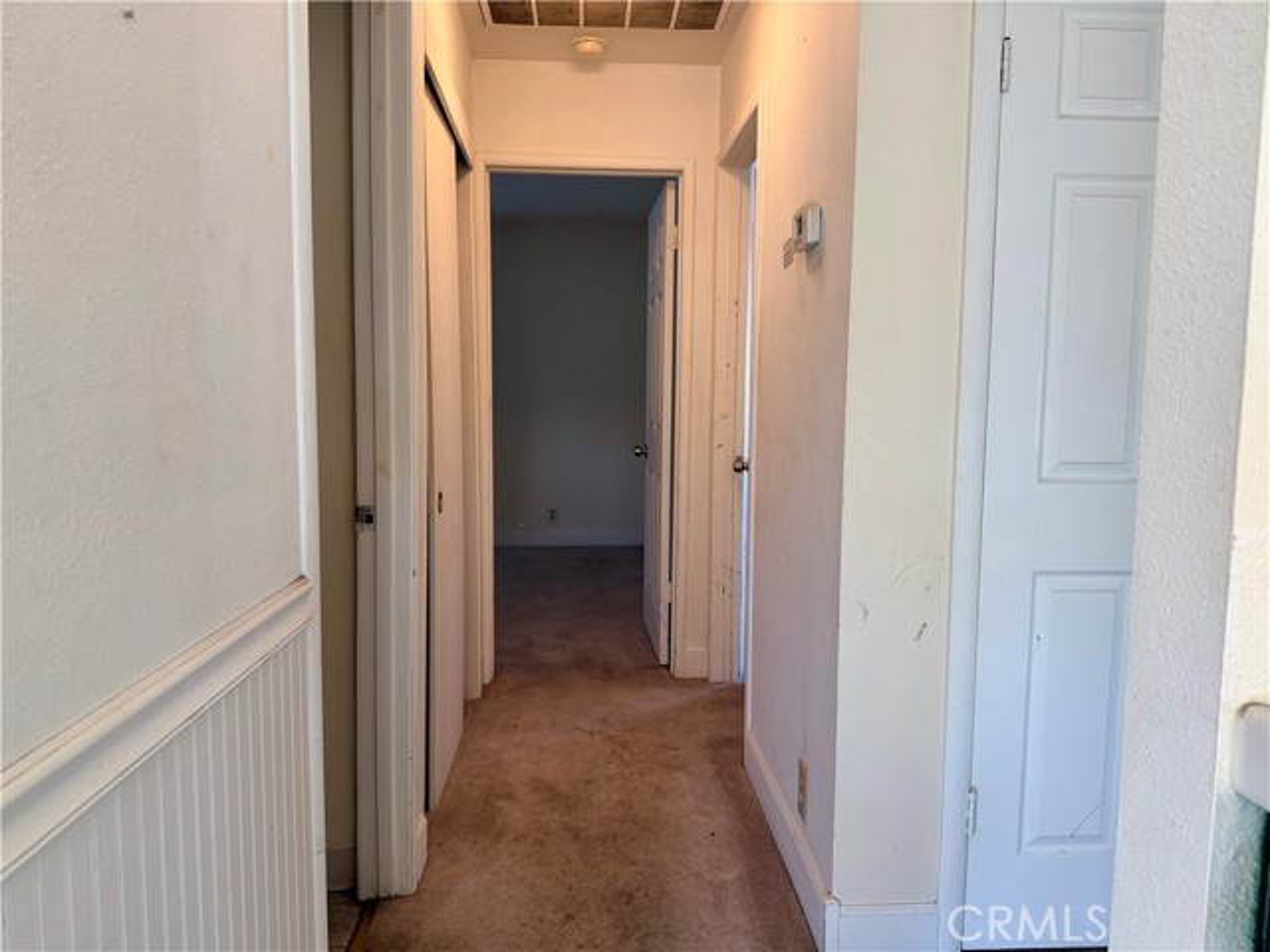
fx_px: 881
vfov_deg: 56.8
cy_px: 476
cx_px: 635
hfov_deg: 71.6
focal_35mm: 24
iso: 200
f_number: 1.78
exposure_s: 1/120
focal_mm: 6.76
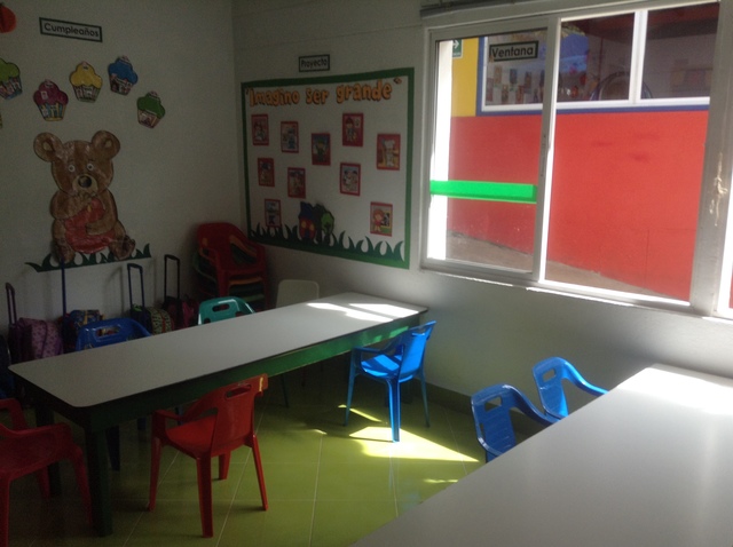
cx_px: 366
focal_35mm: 33
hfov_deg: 55.4
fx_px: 698
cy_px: 274
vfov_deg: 42.8
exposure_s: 1/170
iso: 25
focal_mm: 3.3
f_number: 2.4
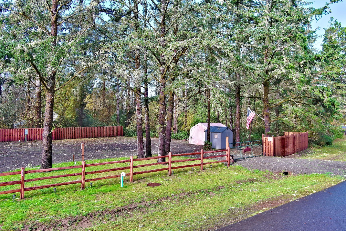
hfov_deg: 63.7
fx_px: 279
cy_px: 116
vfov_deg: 45.0
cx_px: 173
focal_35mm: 29
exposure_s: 1/262
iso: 100
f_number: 2.8
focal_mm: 10.57
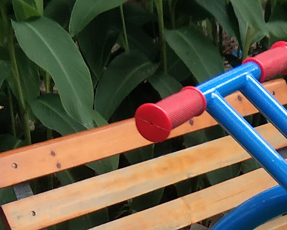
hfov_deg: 11.5
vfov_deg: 9.1
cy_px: 438
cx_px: 436
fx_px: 1359
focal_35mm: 160
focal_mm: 3.69
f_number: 2.2
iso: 100
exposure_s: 1/50
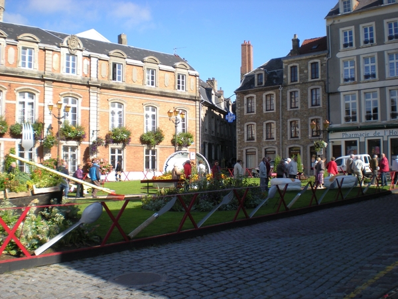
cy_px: 150
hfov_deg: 49.0
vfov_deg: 37.7
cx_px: 199
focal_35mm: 38
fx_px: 437
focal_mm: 6.3
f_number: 4.6
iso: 64
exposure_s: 1/245
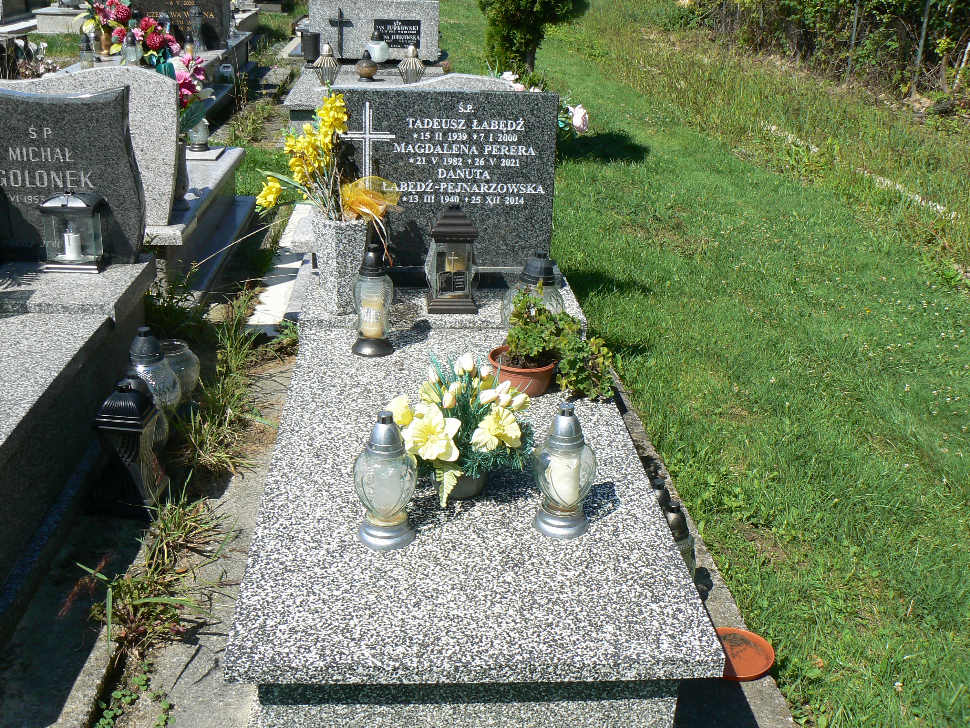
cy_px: 364
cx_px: 485
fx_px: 1009
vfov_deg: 39.7
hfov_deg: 51.4
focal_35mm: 36
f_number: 6.3
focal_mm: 6
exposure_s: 1/400
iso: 80
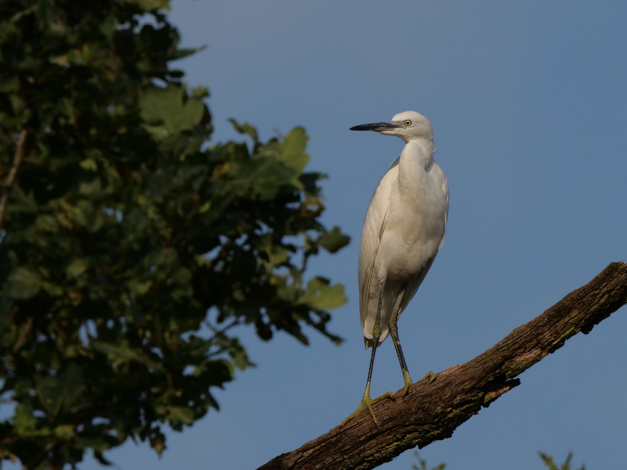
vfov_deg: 1.9
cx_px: 314
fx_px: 14490
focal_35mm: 800
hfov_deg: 2.5
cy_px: 235
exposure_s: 1/1000
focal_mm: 400
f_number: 8
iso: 200
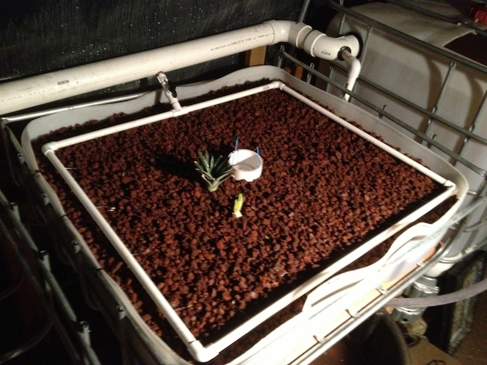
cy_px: 182
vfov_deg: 40.7
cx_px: 244
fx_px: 492
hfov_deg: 52.6
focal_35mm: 35
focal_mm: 4.28
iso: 800
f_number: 2.4
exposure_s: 1/15
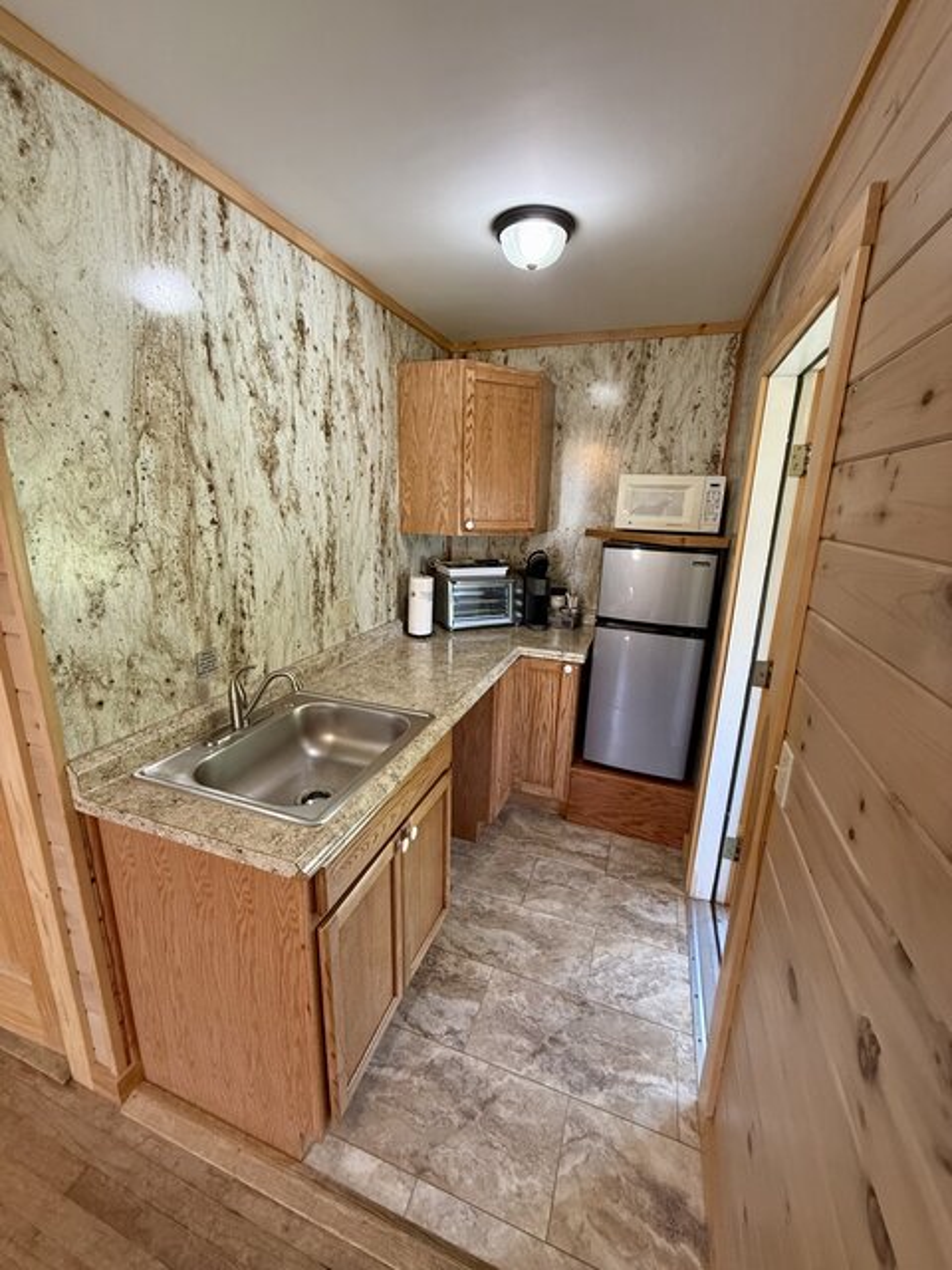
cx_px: 476
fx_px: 513
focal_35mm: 14
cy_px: 635
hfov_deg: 85.7
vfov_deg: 102.1
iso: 320
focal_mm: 2.22
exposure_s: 1/93
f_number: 2.2
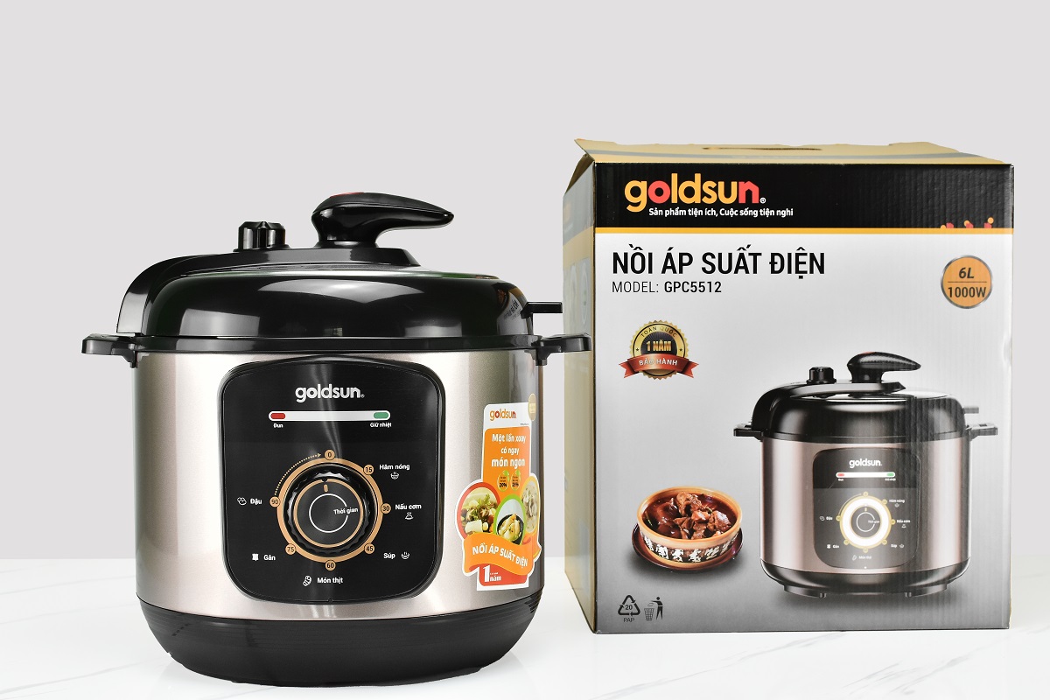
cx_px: 525
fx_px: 1531
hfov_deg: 37.9
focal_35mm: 52
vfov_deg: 25.8
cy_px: 350
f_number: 8
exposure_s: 1/80
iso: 560
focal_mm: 35
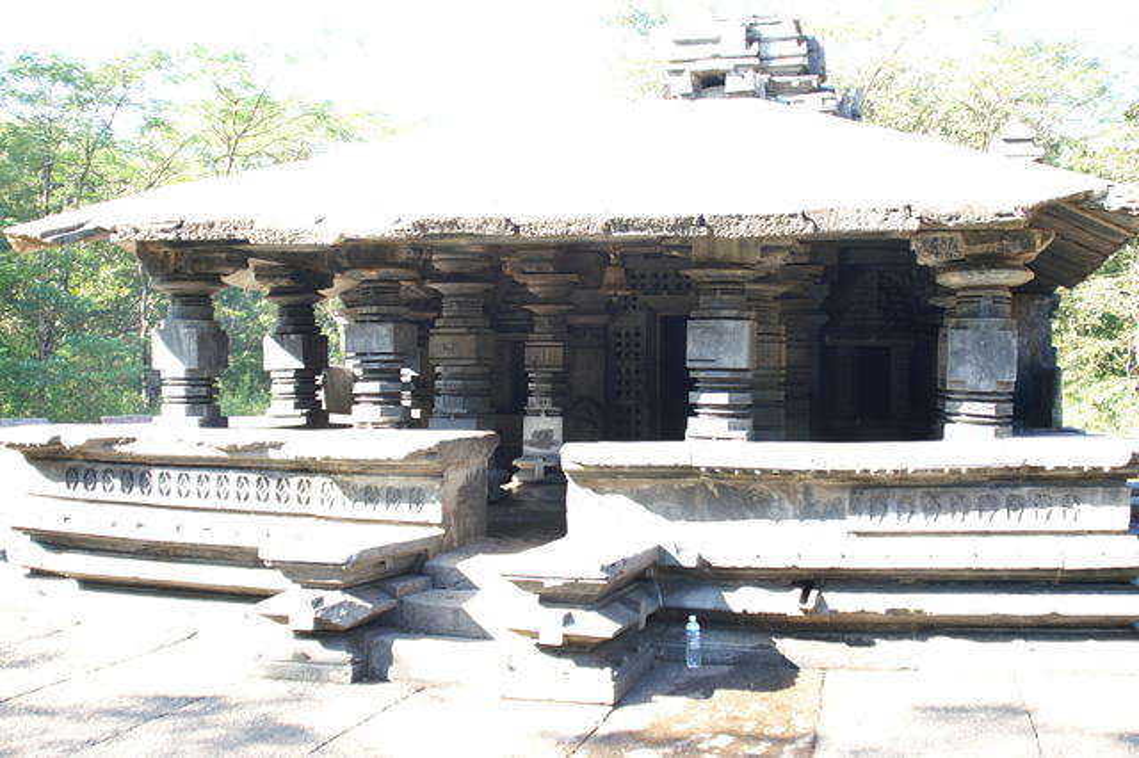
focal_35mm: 36
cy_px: 379
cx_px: 570
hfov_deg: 53.2
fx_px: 1138
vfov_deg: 36.8
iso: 100
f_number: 3.5
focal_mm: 24
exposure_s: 1/125
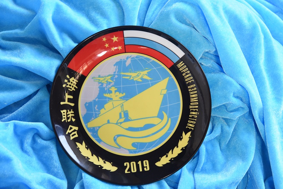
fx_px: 786
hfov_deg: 20.4
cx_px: 142
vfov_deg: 13.7
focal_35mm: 100
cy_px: 94
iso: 3200
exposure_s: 1/125
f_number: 8
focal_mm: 100
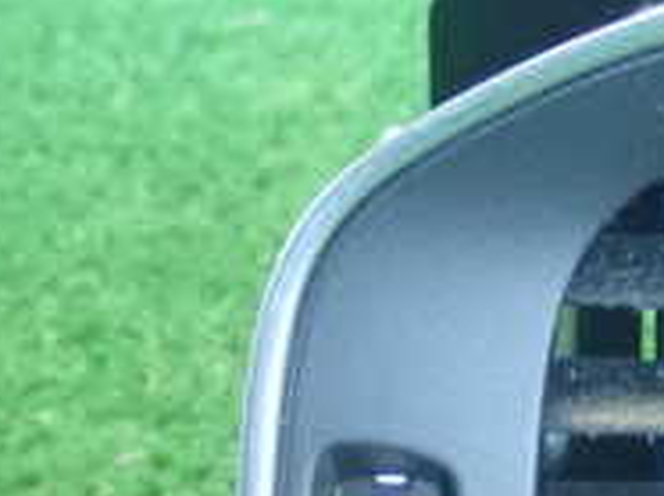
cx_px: 900
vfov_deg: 7.5
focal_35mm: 197
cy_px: 457
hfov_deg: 9.8
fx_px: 3774
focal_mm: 11.01
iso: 1600
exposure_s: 1/40
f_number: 3.6
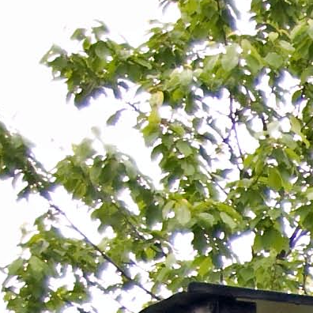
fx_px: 2373
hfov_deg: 6.6
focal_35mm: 232
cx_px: 1035
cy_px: 762
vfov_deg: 7.1
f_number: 4
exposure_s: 1/320
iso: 800
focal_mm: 24
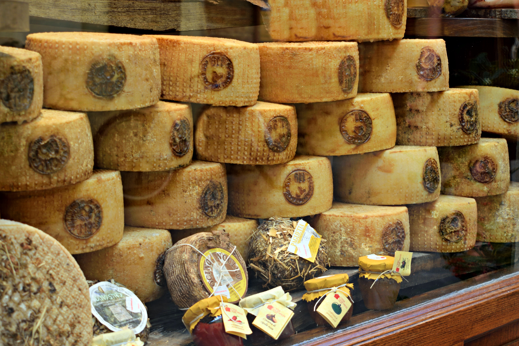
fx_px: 973
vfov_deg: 20.2
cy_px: 173
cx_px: 260
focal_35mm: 68
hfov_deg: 29.9
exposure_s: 1/60
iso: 100
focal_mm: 45
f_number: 7.1
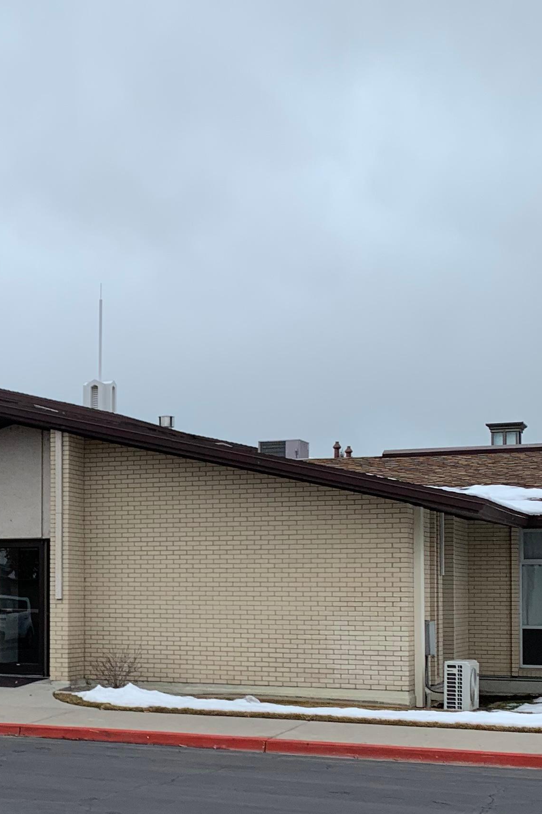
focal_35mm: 64
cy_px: 578
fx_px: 1445
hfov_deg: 20.5
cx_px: -12
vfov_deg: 31.0
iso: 25
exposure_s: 1/696
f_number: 1.8
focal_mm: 4.25
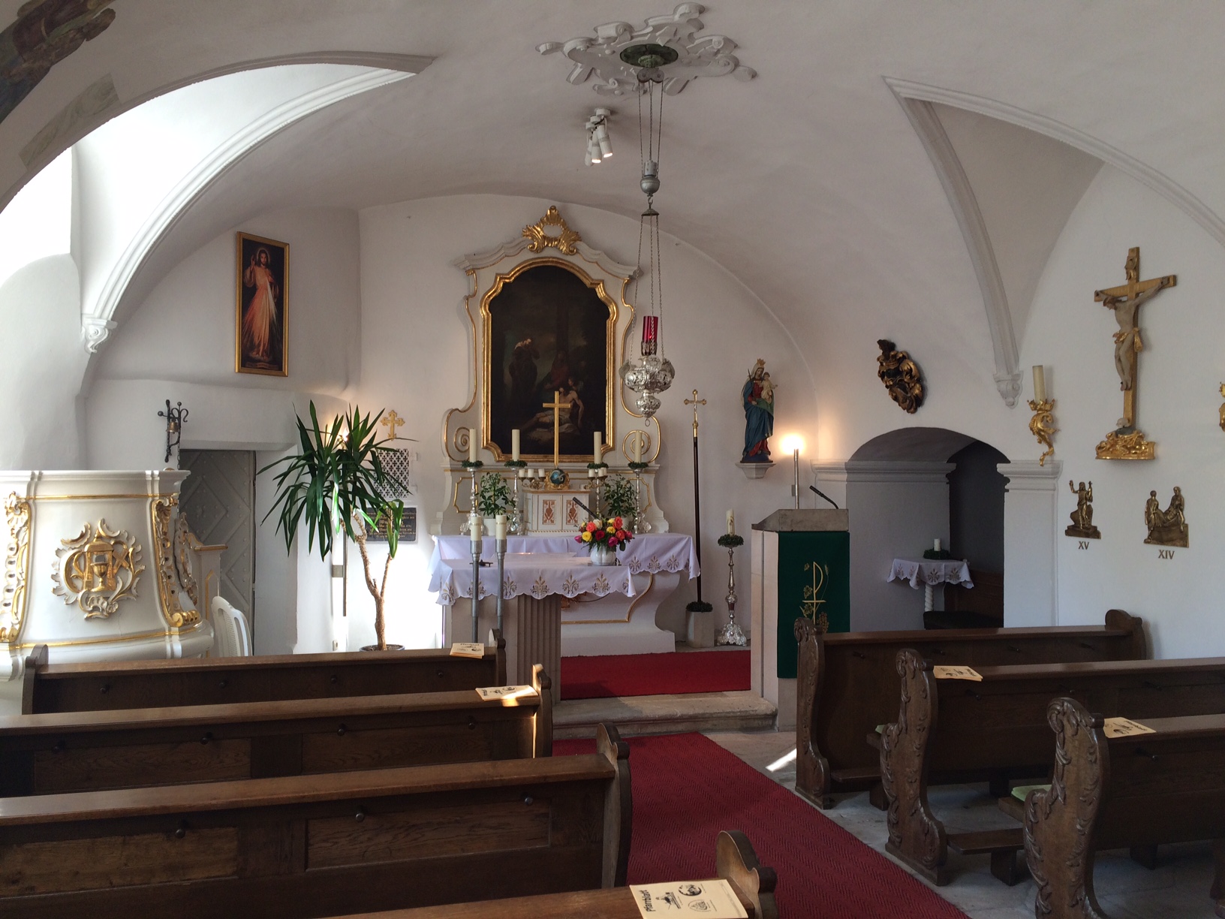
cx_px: 612
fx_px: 1026
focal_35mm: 29
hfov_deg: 61.7
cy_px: 460
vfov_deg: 48.2
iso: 40
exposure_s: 1/50
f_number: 2.2
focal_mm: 4.15
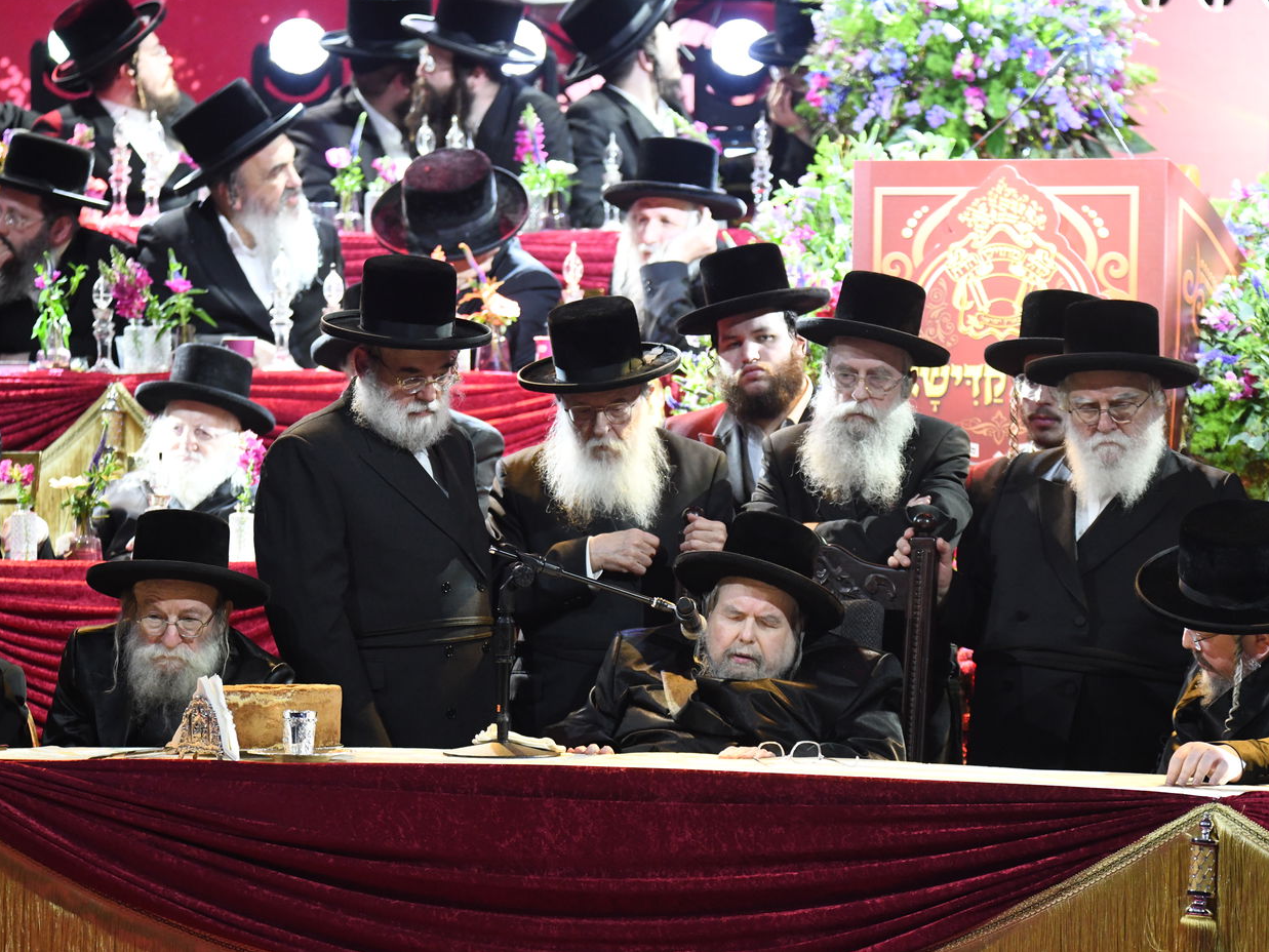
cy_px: 475
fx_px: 9972
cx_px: 667
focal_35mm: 272
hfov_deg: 7.3
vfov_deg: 5.5
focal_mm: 250
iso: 5000
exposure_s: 1/160
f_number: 5.6
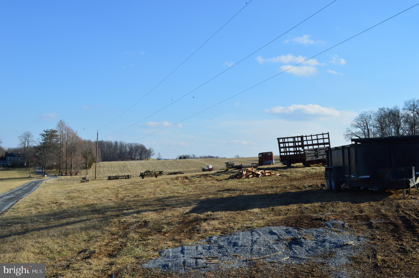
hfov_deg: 46.4
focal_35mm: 42
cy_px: 139
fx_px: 488
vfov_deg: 31.8
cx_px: 210
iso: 400
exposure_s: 1/400
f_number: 11
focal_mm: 28
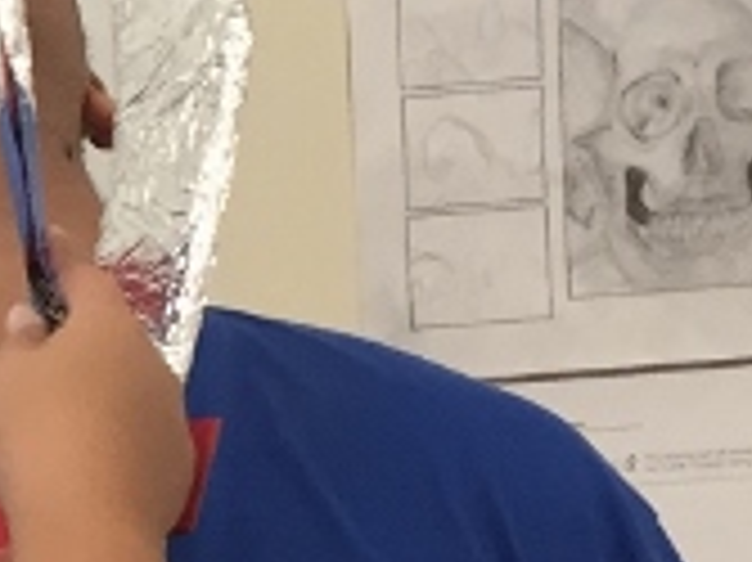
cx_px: -955
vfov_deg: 8.3
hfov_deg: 10.0
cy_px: 427
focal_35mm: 178
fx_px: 3864
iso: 40
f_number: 2.2
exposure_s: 1/33
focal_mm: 4.15
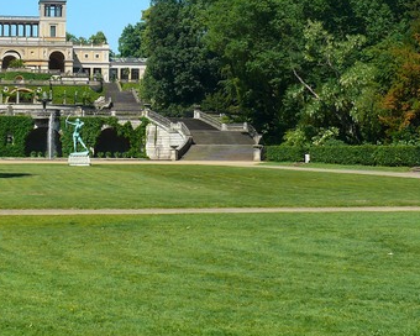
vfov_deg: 17.8
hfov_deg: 22.2
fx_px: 1069
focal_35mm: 86
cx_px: 169
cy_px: 93
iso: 100
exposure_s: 1/250
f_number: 4
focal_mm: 8.4
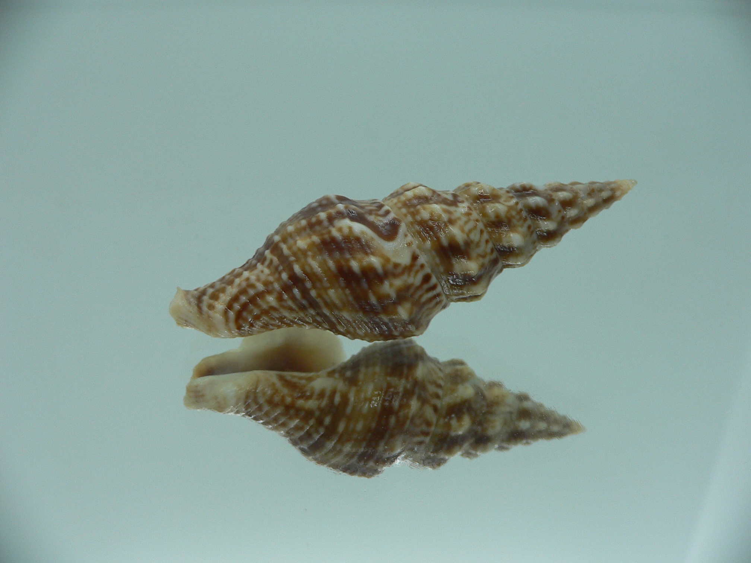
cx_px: 376
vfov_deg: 40.7
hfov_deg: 52.6
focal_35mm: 35
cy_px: 282
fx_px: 759
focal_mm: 4.6
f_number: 2.8
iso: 80
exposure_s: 1/60
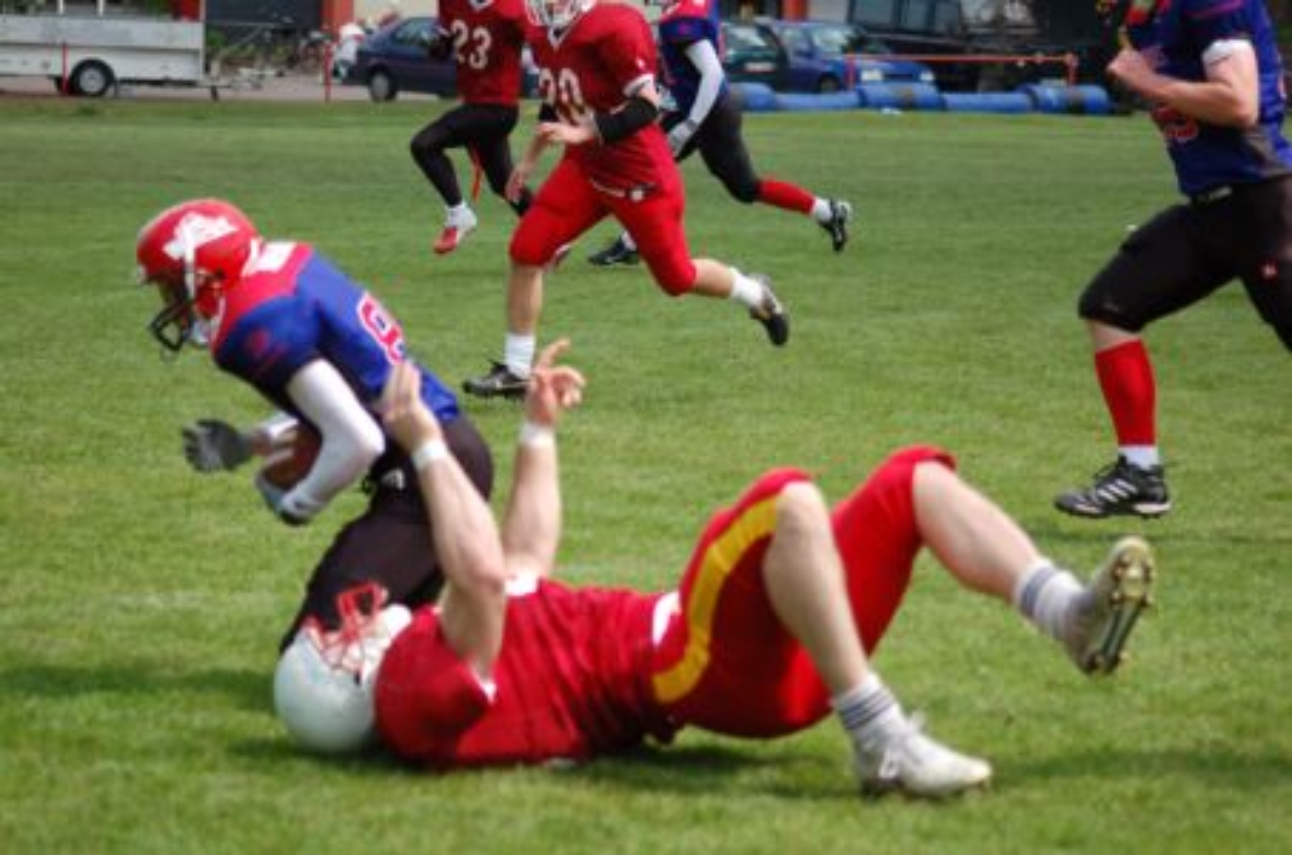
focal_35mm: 150
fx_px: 5372
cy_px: 428
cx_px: 646
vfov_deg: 9.1
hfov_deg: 13.7
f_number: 4.2
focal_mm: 100
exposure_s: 1/1000
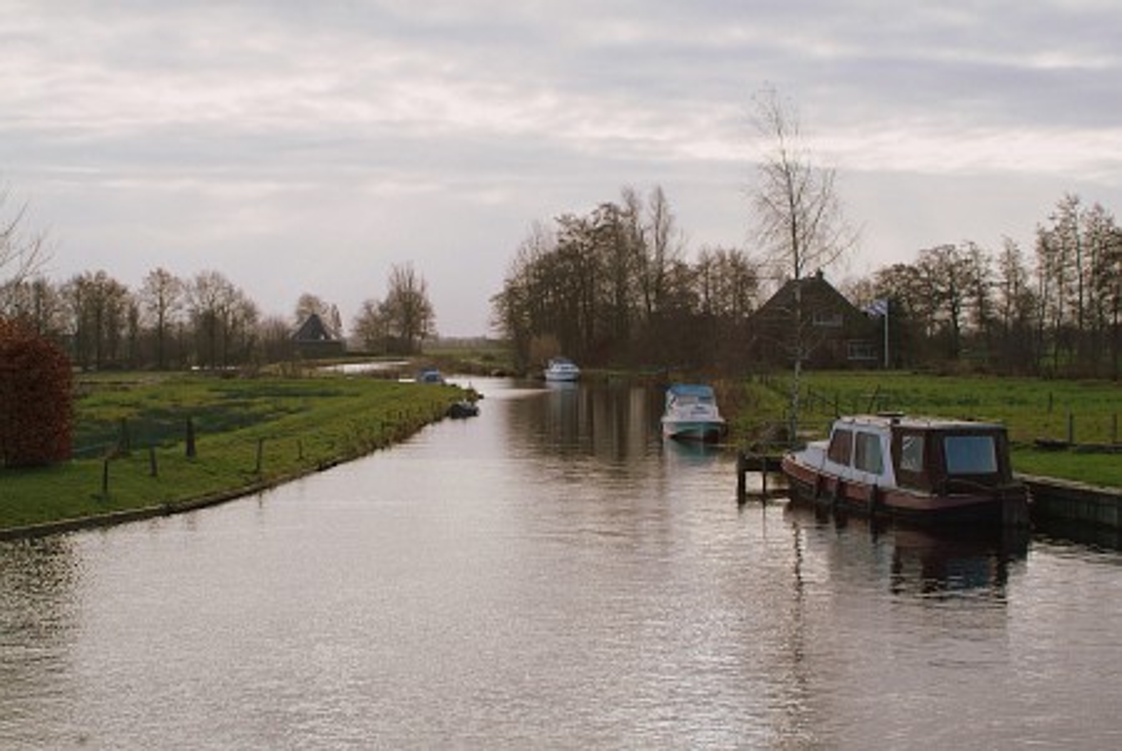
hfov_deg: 37.5
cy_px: 376
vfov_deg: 25.6
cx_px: 561
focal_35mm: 53
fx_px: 1653
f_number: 6.7
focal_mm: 35
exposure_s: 1/500
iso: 400
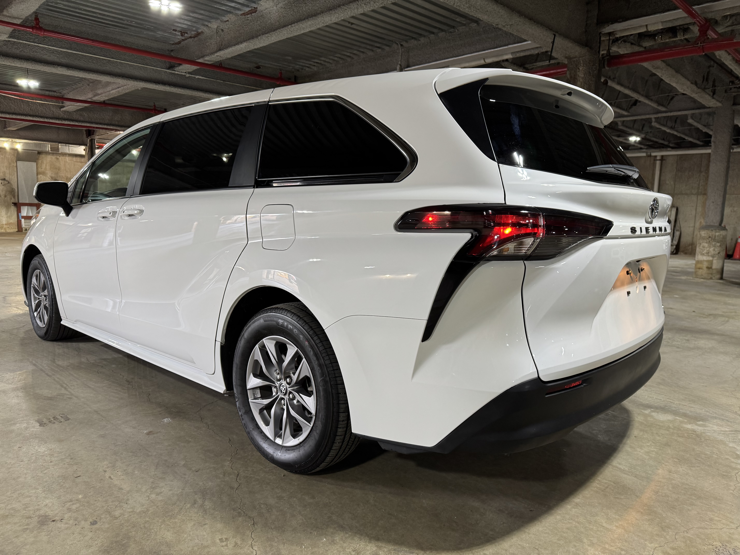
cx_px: 370
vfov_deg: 56.8
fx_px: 513
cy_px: 278
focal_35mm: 24
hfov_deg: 71.6
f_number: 1.78
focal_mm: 6.76
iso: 160
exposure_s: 1/60
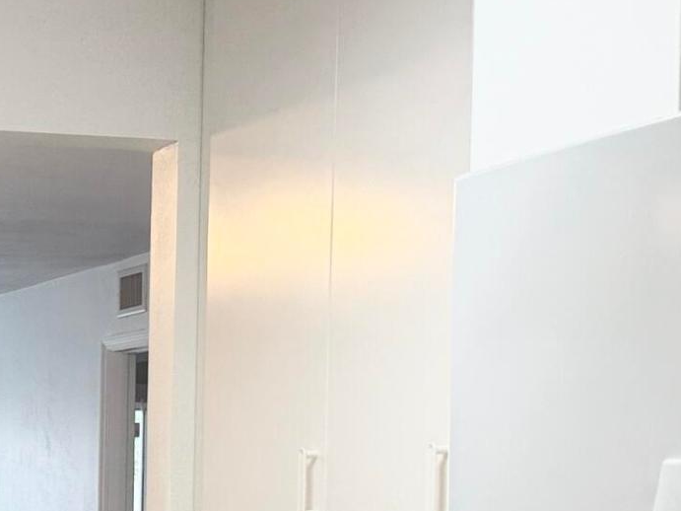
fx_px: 1967
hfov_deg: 18.7
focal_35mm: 100
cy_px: 565
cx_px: -105
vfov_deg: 14.4
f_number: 1.78
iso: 100
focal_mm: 6.76
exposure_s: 1/120
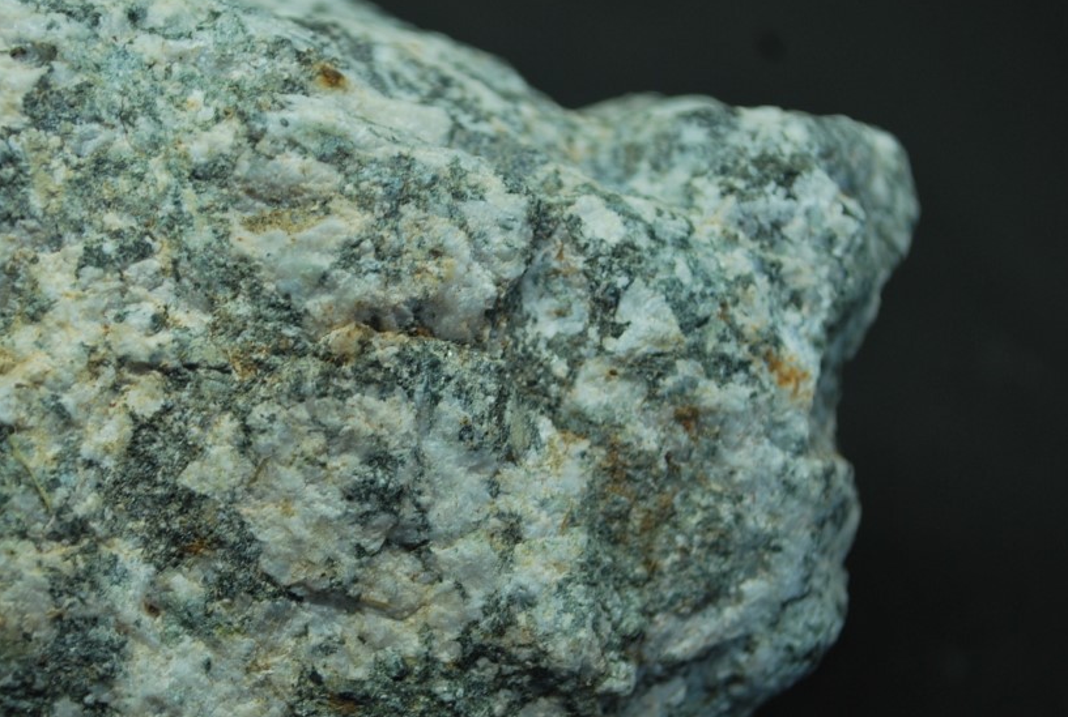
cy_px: 424
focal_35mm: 84
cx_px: 349
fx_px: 2498
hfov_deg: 24.0
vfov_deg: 16.3
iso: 200
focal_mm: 40
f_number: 5.3
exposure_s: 1/30
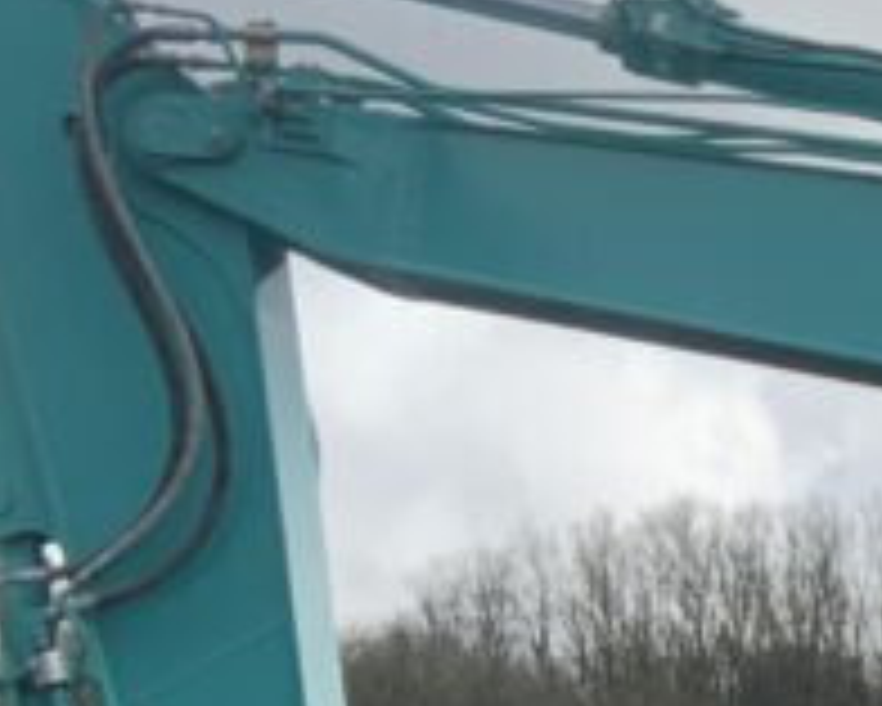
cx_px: 1868
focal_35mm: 148
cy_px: 908
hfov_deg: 11.5
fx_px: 3865
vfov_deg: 10.2
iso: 16
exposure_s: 1/627
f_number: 1.8
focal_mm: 3
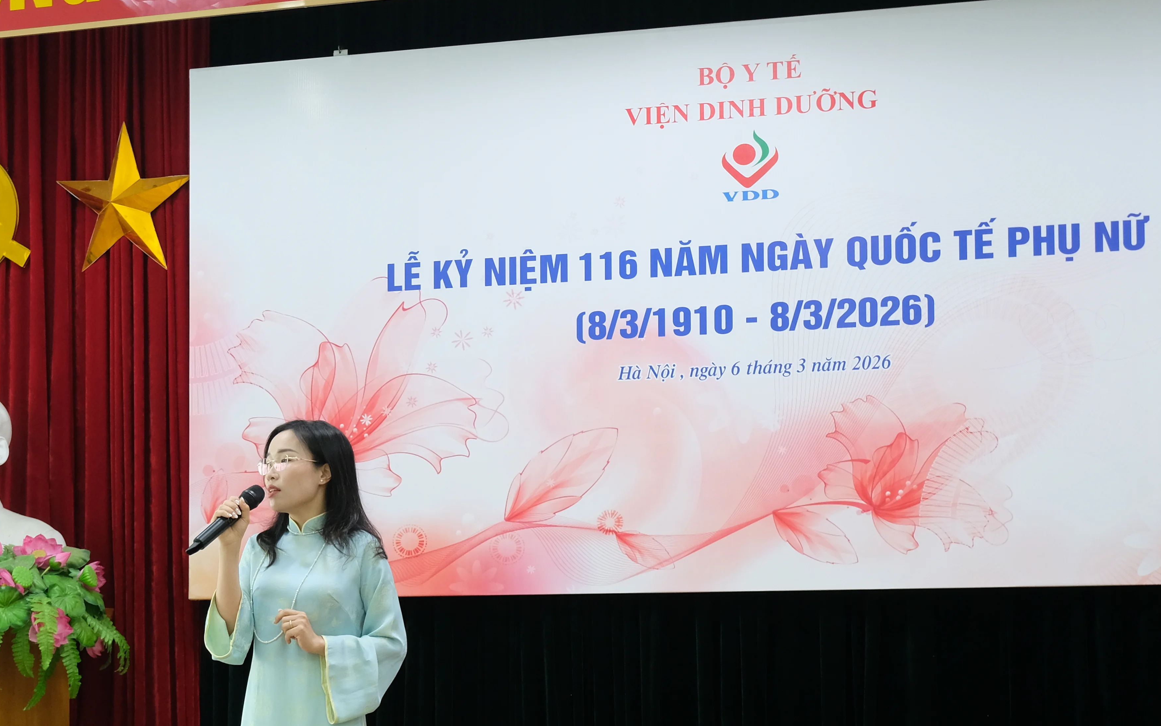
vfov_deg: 16.2
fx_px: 2531
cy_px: 610
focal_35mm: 80
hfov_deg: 25.6
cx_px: 353
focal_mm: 30.5
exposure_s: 1/30
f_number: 4.7
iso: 800
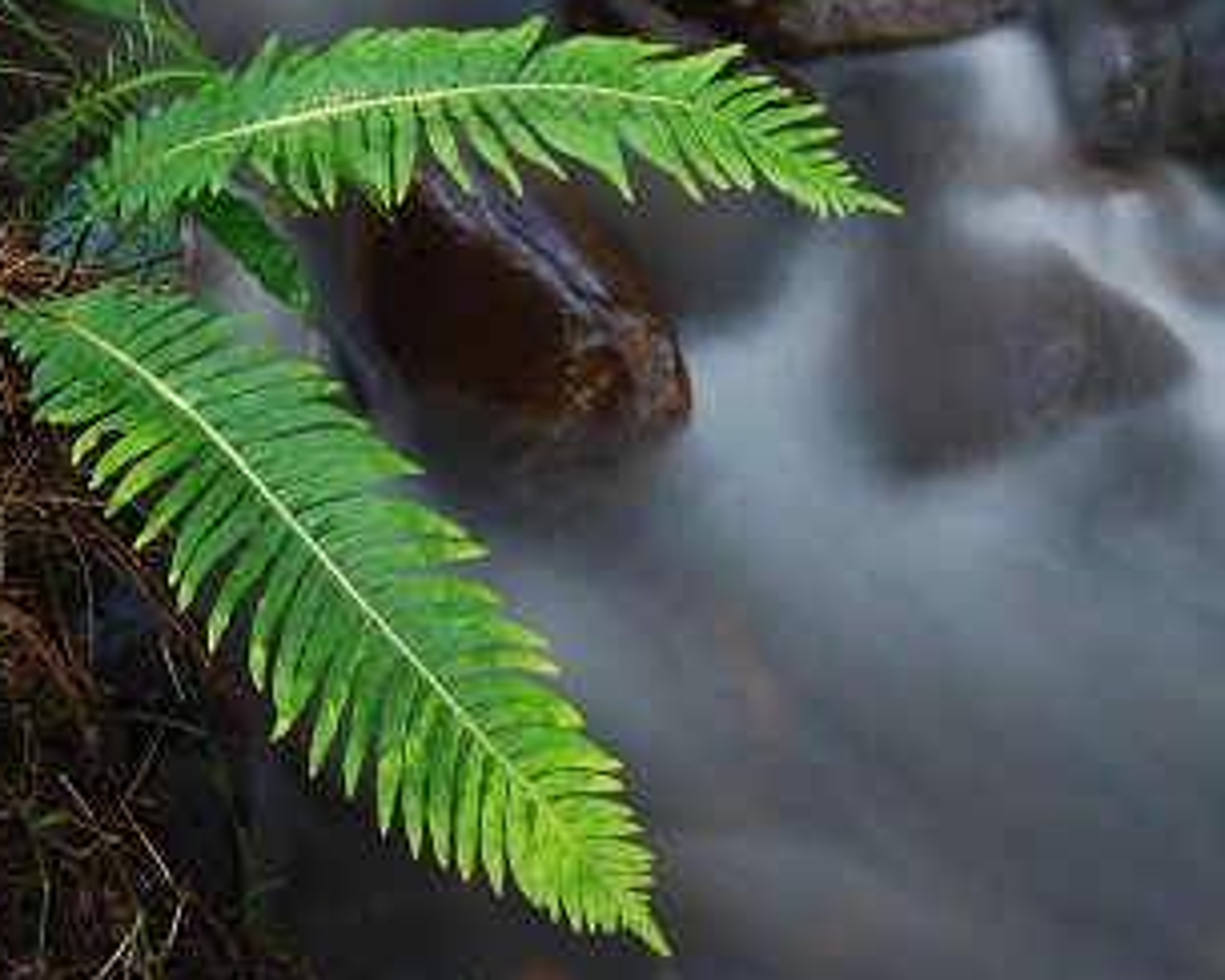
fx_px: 1740
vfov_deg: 31.4
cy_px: 464
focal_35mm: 48
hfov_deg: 38.6
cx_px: 490
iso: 100
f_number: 25
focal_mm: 26
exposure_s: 7.1
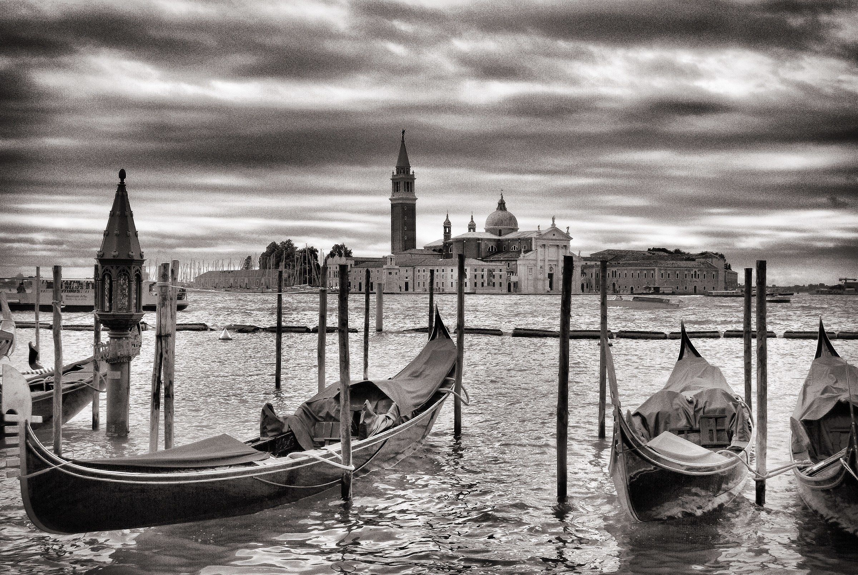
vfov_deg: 30.0
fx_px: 1074
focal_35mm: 45
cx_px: 429
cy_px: 288
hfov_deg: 43.6
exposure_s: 1/250
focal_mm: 30
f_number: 8
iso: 100
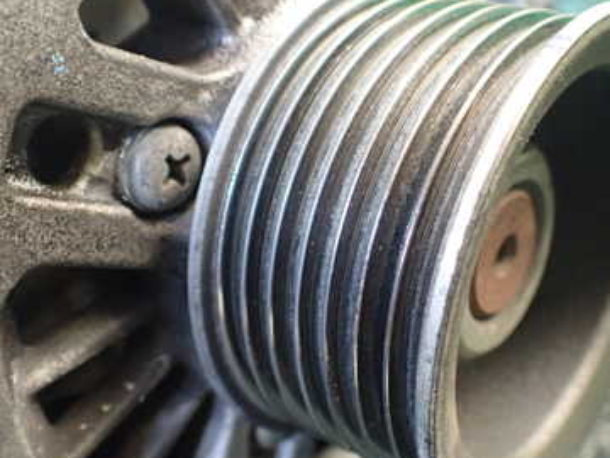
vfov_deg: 29.1
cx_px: 373
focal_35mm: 50
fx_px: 881
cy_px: 227
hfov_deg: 38.0
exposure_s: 1/80
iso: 800
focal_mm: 5.4
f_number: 2.3
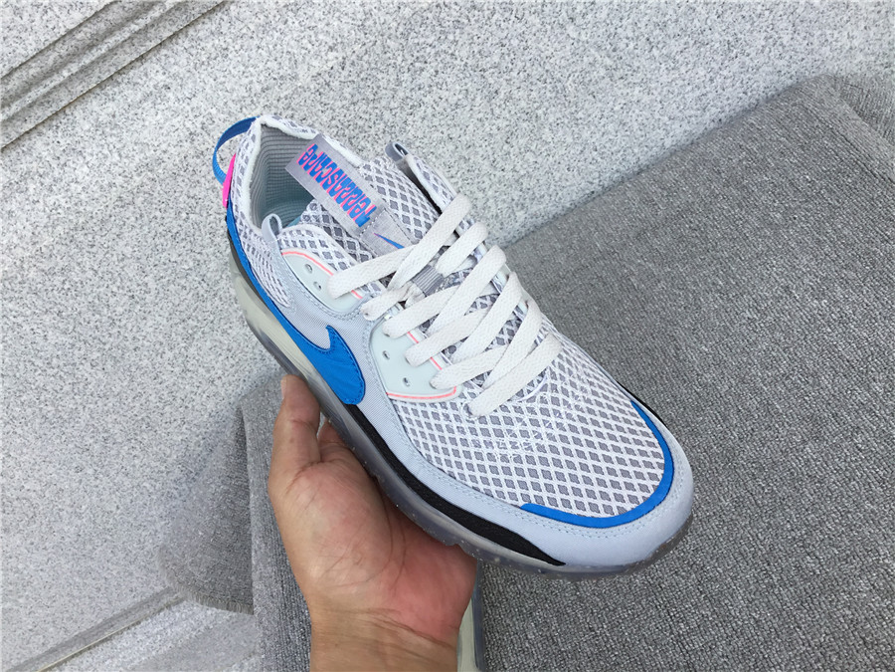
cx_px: 448
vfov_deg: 45.4
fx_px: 802
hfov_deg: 58.4
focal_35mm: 31
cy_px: 336
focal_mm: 3.3
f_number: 2.4
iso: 25
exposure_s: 1/365
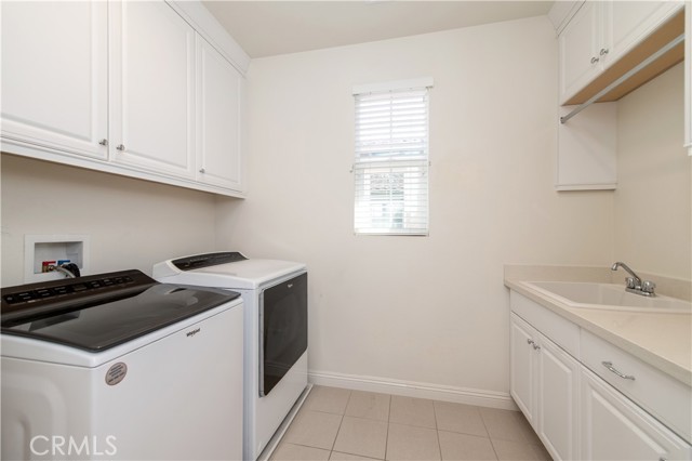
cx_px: 346
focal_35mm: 14
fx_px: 269
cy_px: 230
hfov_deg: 104.3
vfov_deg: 81.1
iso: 200
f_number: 5
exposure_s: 1/80
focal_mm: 14
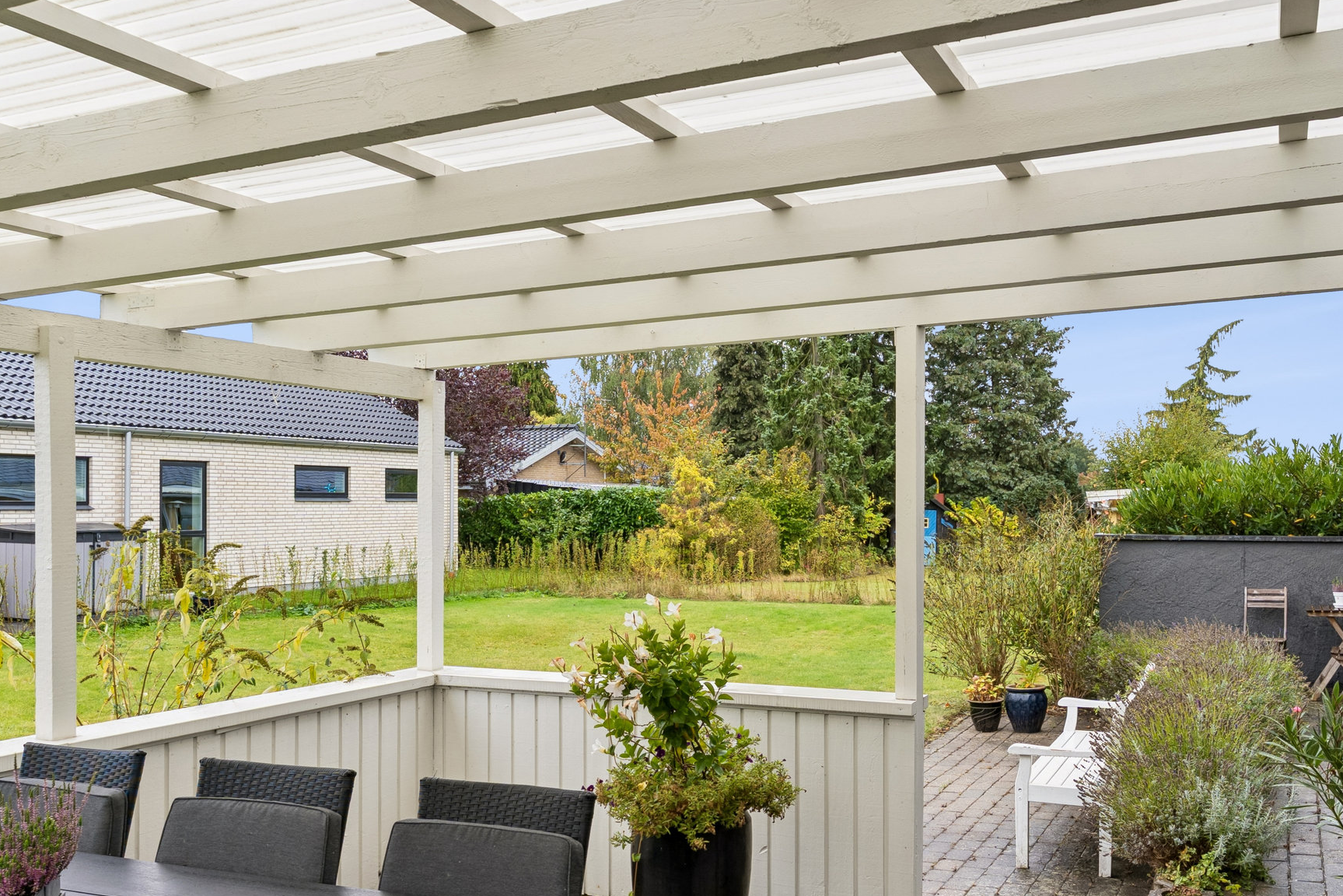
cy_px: 564
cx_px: 808
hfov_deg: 56.8
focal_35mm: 33
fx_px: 1231
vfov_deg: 39.7
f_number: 8
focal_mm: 19
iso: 125
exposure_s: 1/30
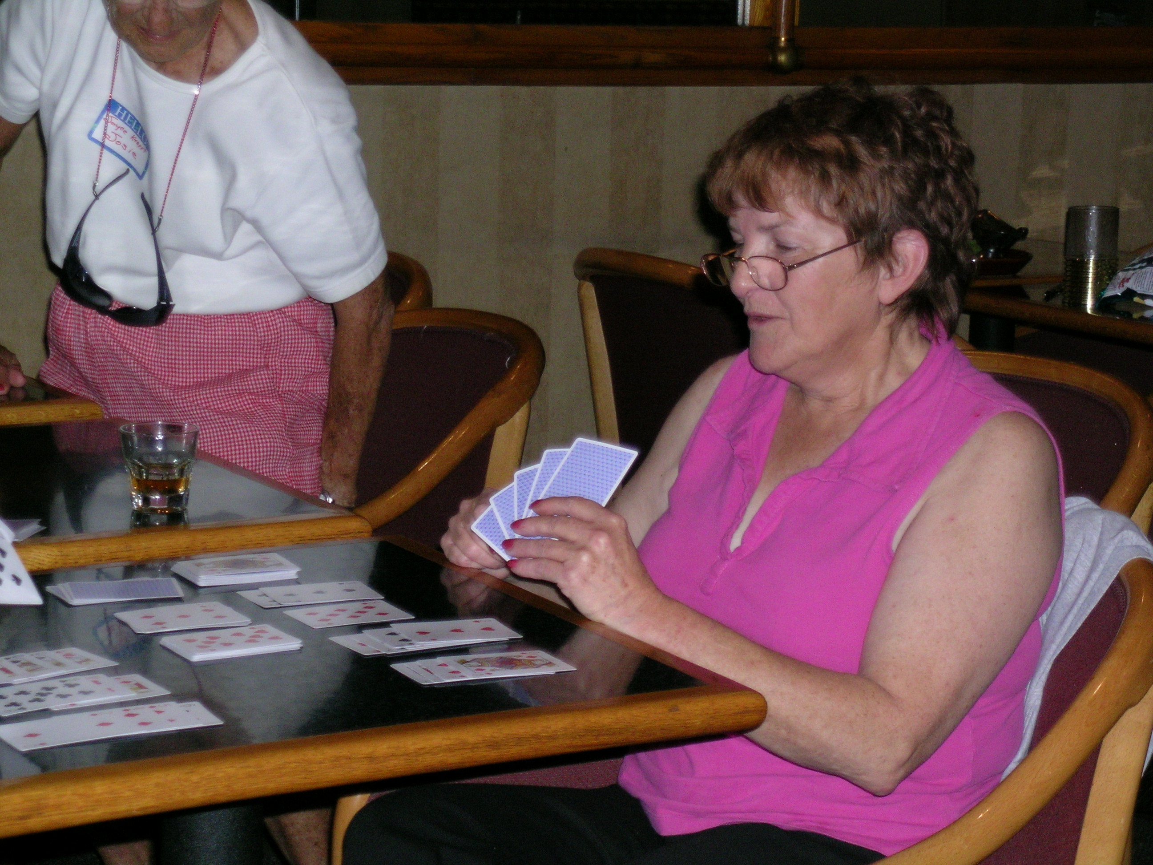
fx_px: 2998
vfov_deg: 16.4
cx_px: 576
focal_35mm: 90
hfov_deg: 21.8
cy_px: 432
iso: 182
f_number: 4.3
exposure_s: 1/121
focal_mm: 18.8
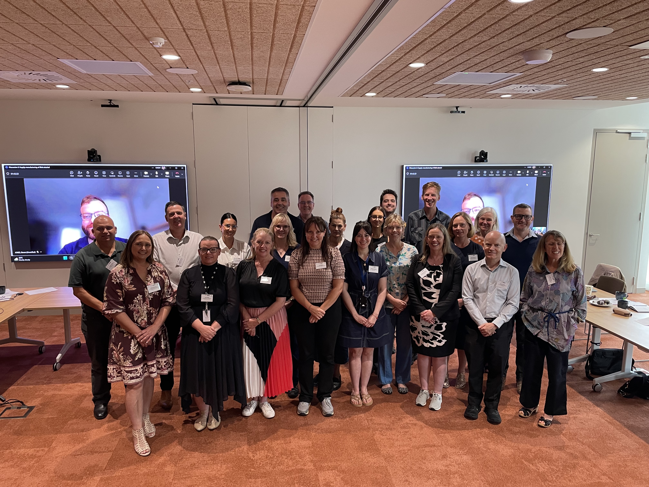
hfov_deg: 67.3
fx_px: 487
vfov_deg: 53.1
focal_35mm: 26
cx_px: 324
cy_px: 244
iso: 125
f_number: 1.6
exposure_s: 1/63
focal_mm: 4.2
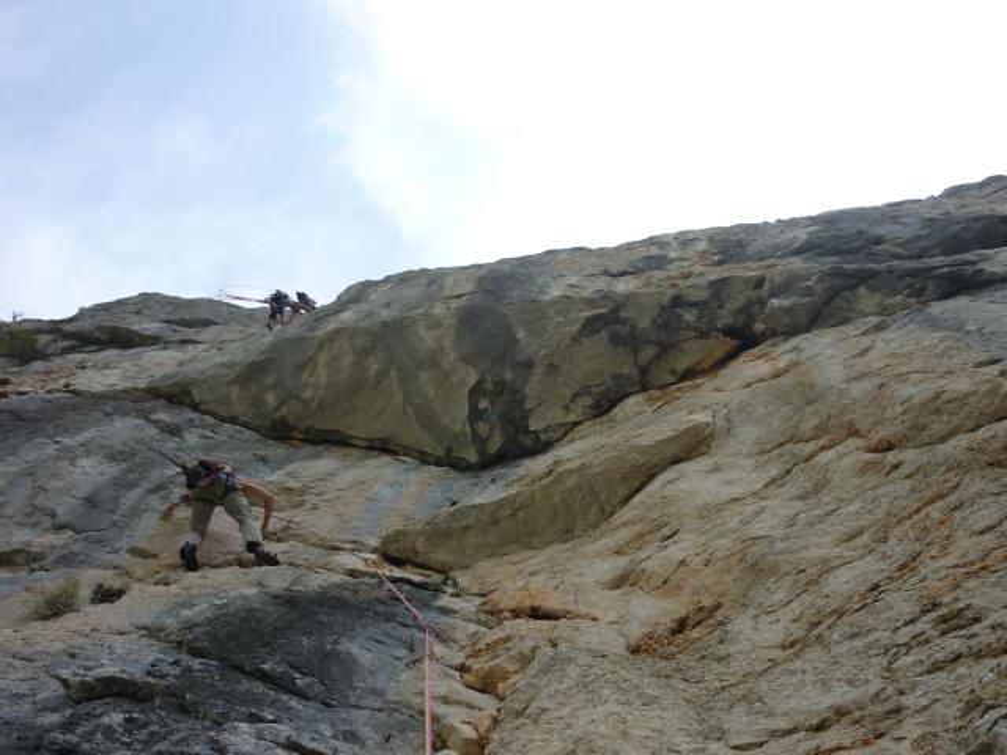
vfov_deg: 42.9
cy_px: 378
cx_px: 504
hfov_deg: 55.4
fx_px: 960
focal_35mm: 33
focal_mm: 5.5
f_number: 2.8
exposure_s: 1/640
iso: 80
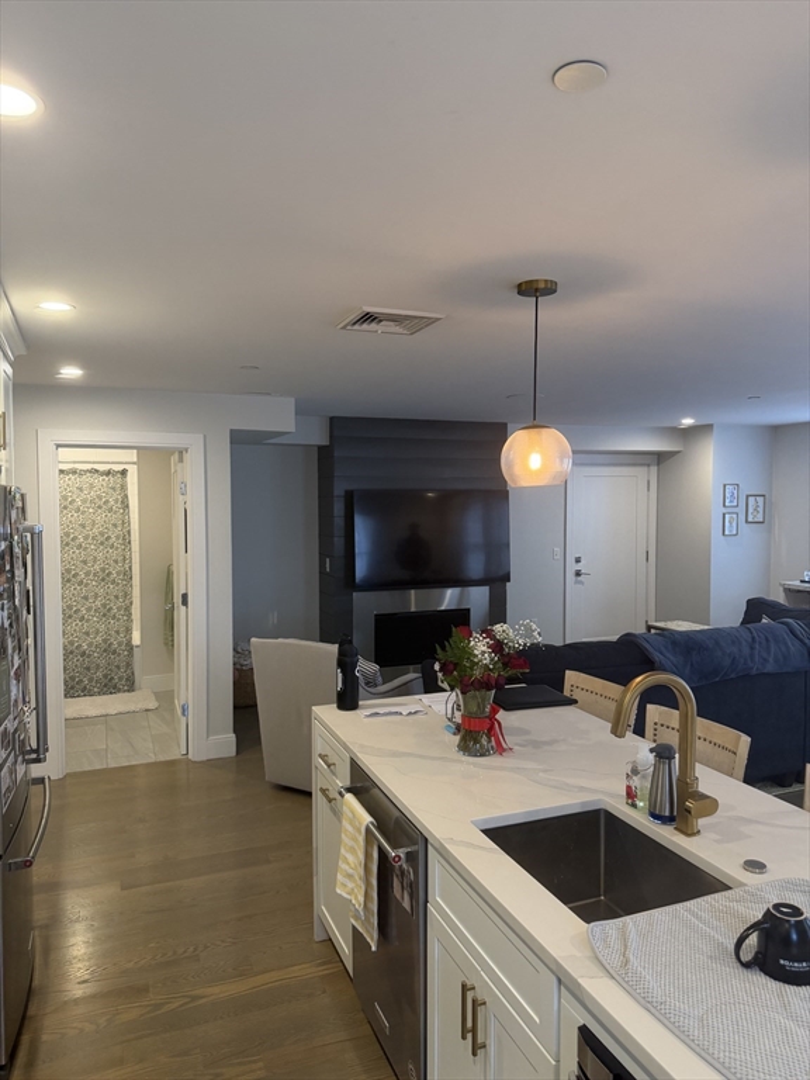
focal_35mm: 24
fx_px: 749
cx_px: 405
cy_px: 540
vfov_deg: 71.6
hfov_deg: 56.8
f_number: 1.78
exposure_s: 1/120
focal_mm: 6.76
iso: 250
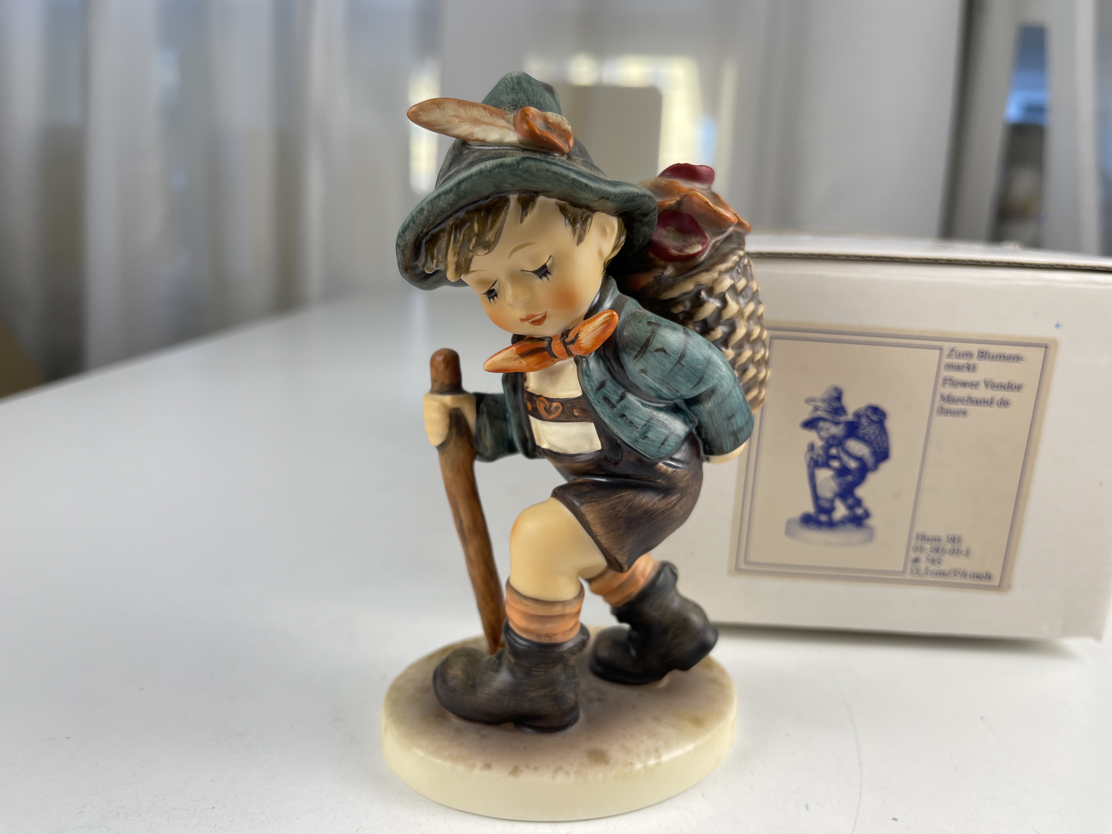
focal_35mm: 25
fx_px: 803
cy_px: 417
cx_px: 556
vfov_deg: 54.9
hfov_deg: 69.4
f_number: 1.6
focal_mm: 5.1
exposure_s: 1/163
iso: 32
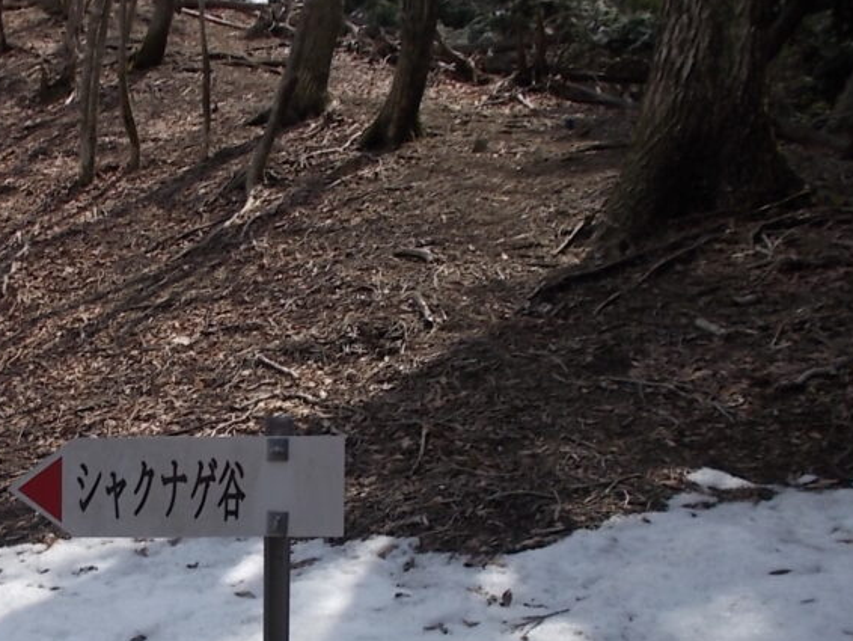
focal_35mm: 47
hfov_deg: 38.9
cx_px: 173
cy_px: 490
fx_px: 1159
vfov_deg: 30.3
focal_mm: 4.6
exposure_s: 1/125
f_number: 8
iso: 80
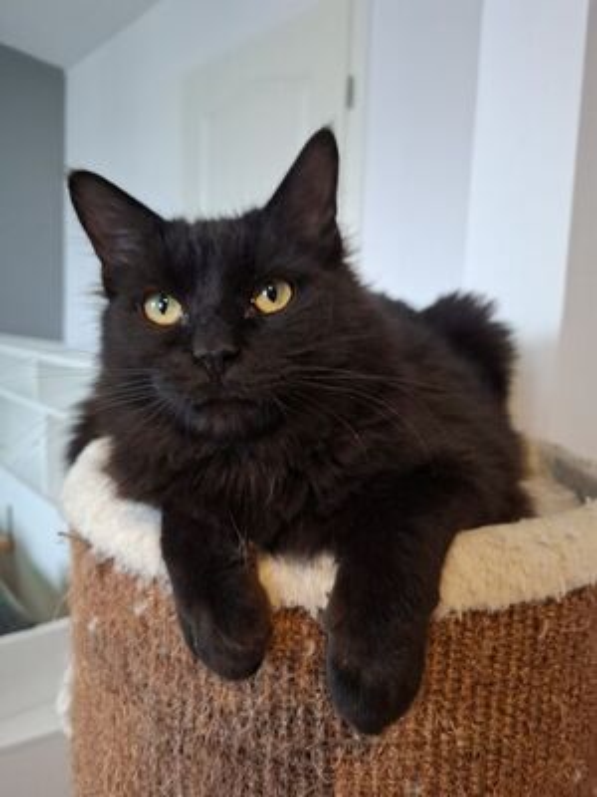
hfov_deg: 58.9
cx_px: 298
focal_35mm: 23
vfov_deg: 73.9
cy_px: 398
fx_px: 529
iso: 400
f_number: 1.8
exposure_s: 1/33
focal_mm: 5.54
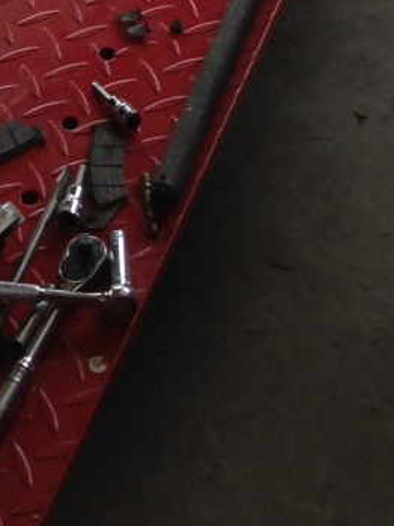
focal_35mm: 151
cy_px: -663
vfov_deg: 11.3
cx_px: -122
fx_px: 2294
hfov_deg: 9.6
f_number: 2.4
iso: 50
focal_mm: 4.12
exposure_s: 1/181
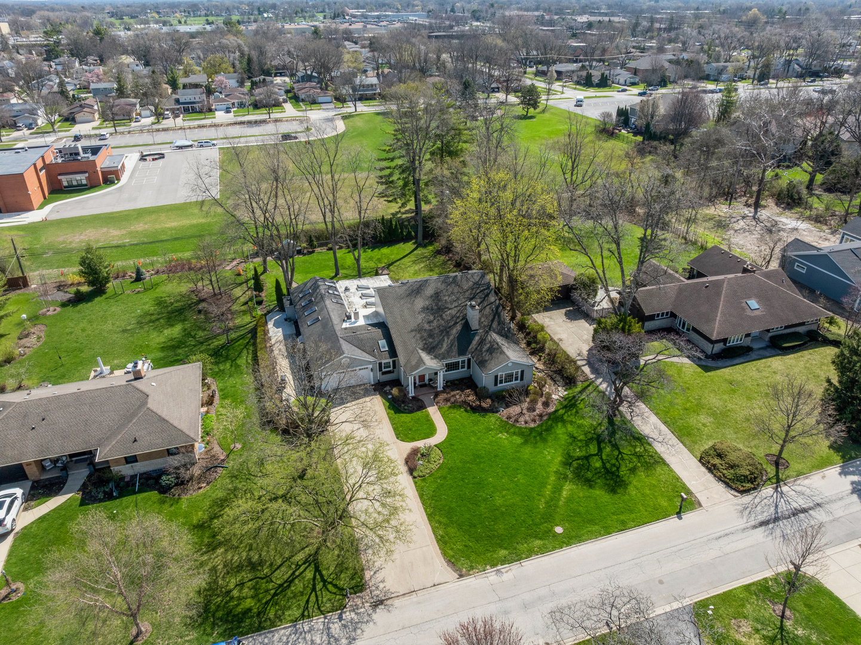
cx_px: 430
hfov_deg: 71.6
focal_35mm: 24
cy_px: 322
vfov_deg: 56.8
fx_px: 597
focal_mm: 12.3
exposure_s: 1/320
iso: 200
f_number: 9
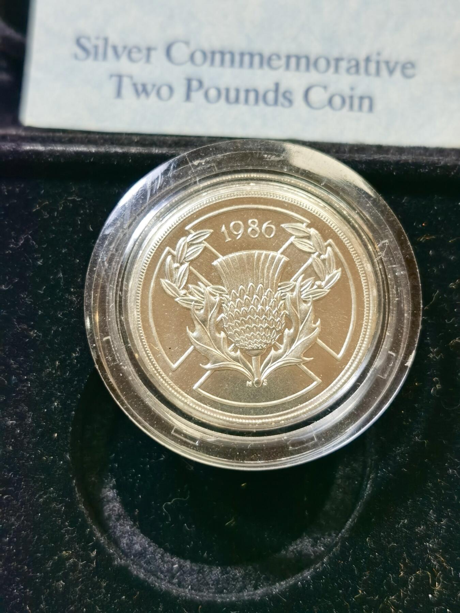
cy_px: 306
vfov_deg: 34.9
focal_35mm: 55
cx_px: 230
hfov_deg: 26.6
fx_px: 975
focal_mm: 5.56
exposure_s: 1/105
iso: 50
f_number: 1.6
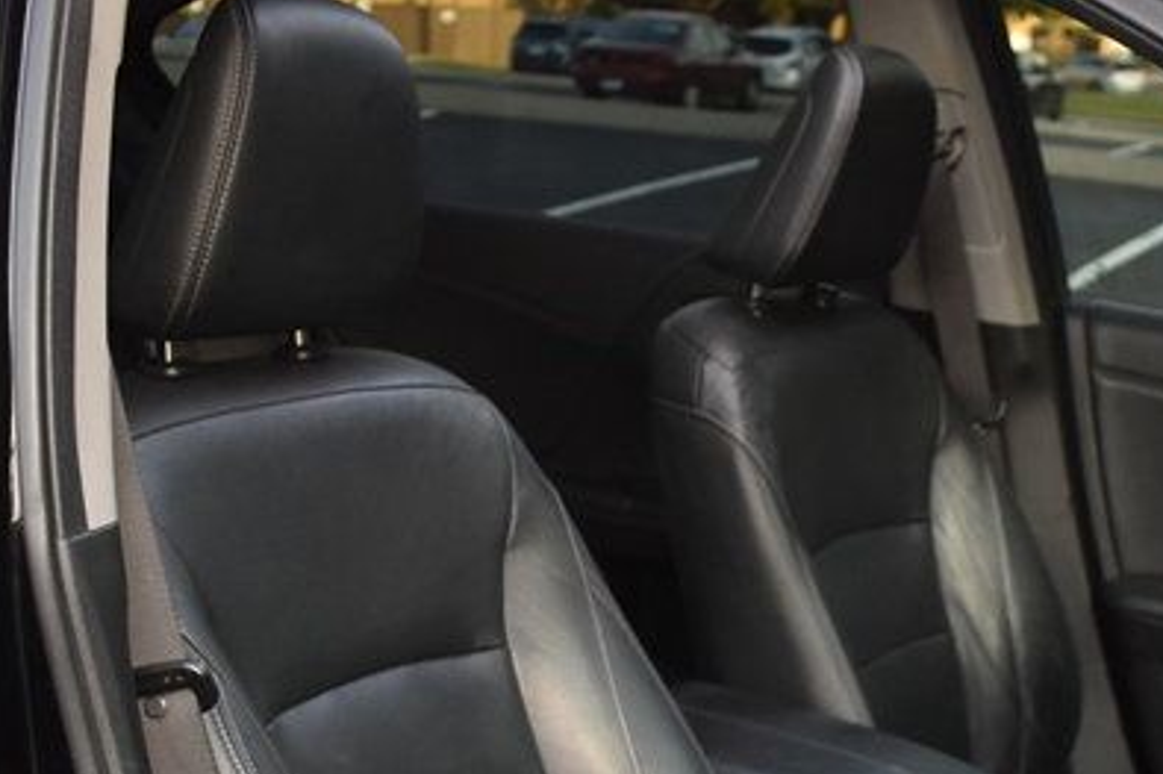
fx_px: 2260
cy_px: 908
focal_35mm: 70
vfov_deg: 18.5
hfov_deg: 28.7
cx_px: 777
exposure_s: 1/250
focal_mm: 18
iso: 720
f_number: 3.5
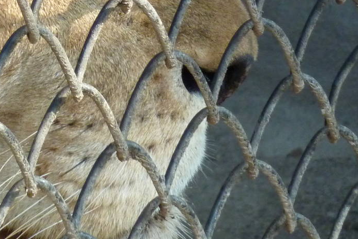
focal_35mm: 669
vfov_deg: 2.1
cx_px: 3
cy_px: -6
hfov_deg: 3.1
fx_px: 6651
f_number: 4.8
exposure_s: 1/100
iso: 400
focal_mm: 45.7
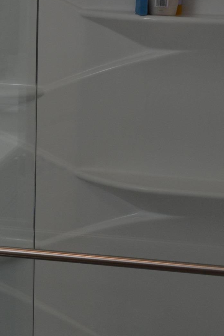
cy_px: 84
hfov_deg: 15.9
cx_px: 77
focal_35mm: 86
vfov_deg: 23.4
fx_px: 802
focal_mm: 26
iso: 400
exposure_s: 1/100
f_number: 5
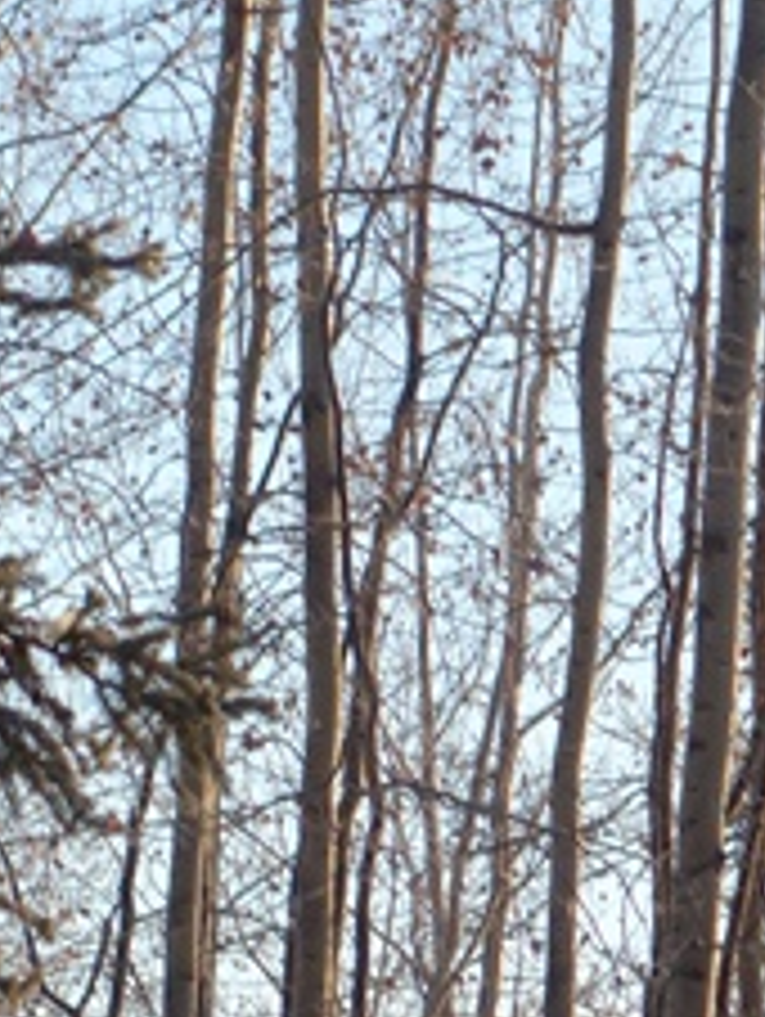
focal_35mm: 435
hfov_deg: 3.4
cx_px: -560
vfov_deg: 4.5
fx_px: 12794
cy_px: 1336
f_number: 5.6
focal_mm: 37.1
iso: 250
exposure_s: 1/250
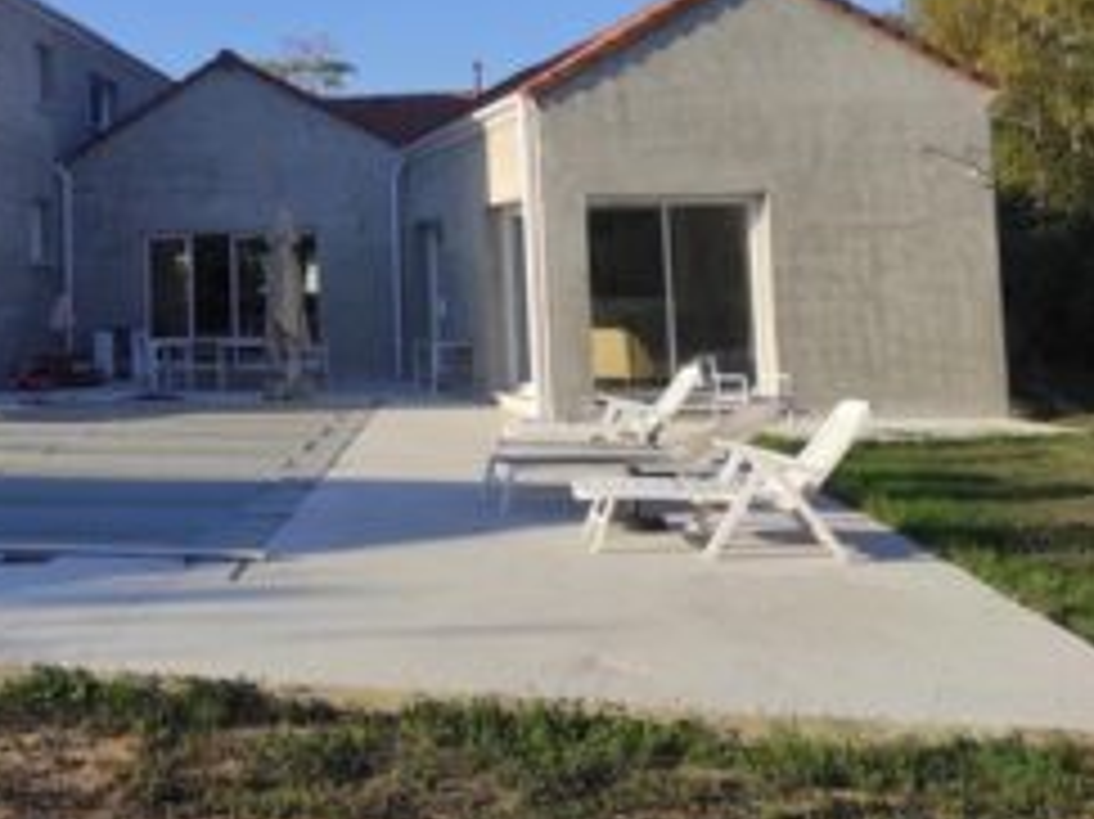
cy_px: 158
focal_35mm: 44
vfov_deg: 31.9
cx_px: 140
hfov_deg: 40.2
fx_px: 1390
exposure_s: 1/1493
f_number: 1.89
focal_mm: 5.43
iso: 100
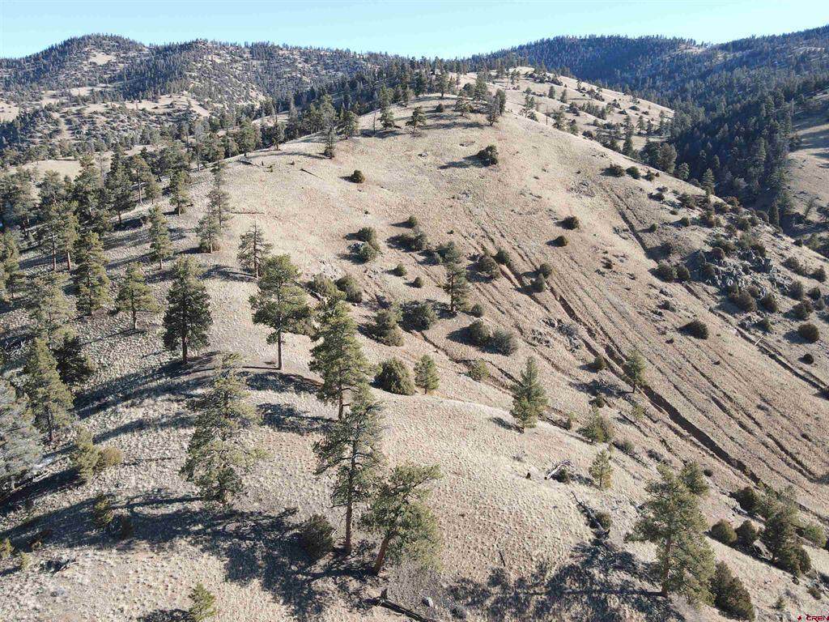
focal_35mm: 24
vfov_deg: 56.8
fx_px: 575
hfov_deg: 71.6
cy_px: 311
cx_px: 414
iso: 100
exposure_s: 1/180
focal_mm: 4.5
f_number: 2.8
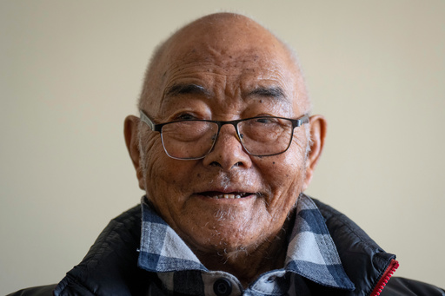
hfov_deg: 12.7
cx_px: 222
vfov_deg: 8.5
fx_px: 2002
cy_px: 148
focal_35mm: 162
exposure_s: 1/100
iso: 800
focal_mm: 108
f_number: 2.8
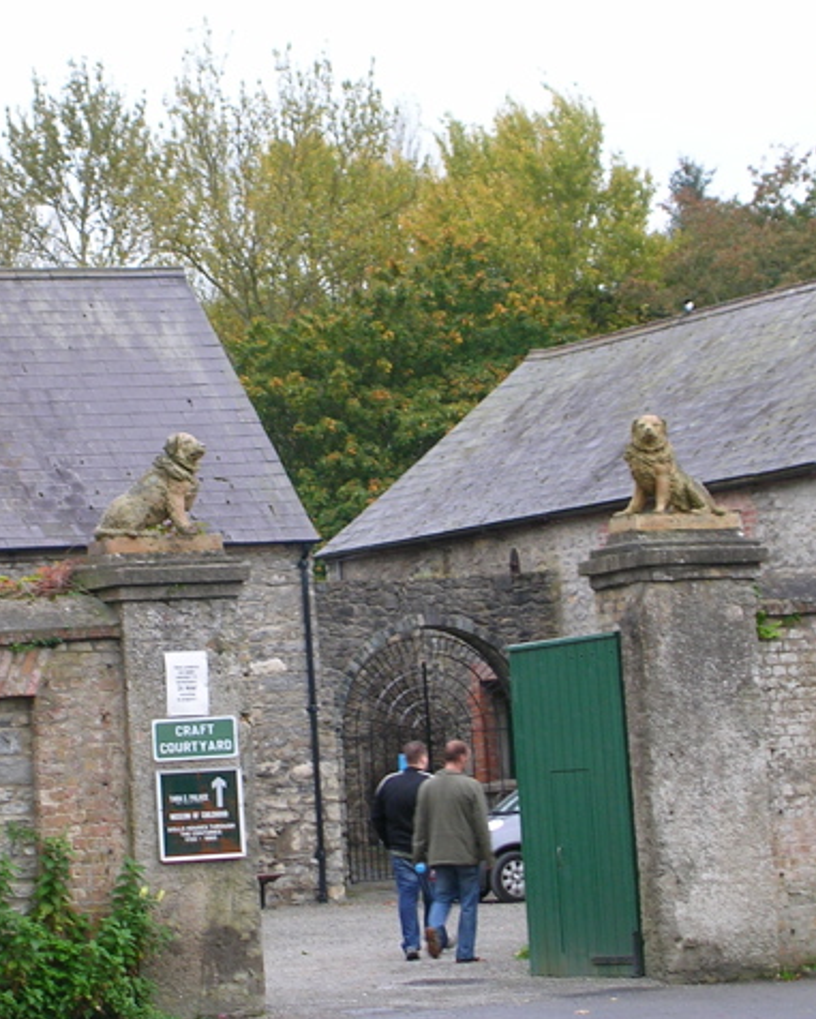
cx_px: 231
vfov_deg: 12.8
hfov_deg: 10.2
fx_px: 4557
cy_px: 510
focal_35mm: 151
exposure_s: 1/45.4
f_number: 4.9
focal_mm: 17.4
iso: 50
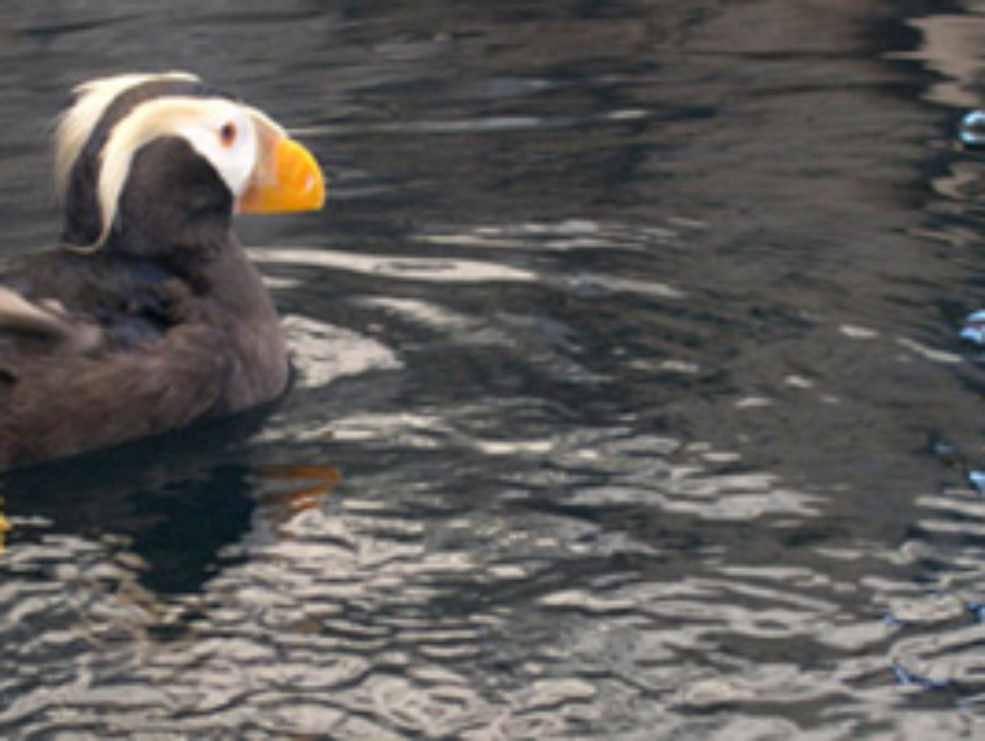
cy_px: 546
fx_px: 5471
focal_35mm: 192
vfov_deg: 7.7
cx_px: 531
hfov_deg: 10.3
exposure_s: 1/60
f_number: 4.9
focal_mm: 24
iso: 332
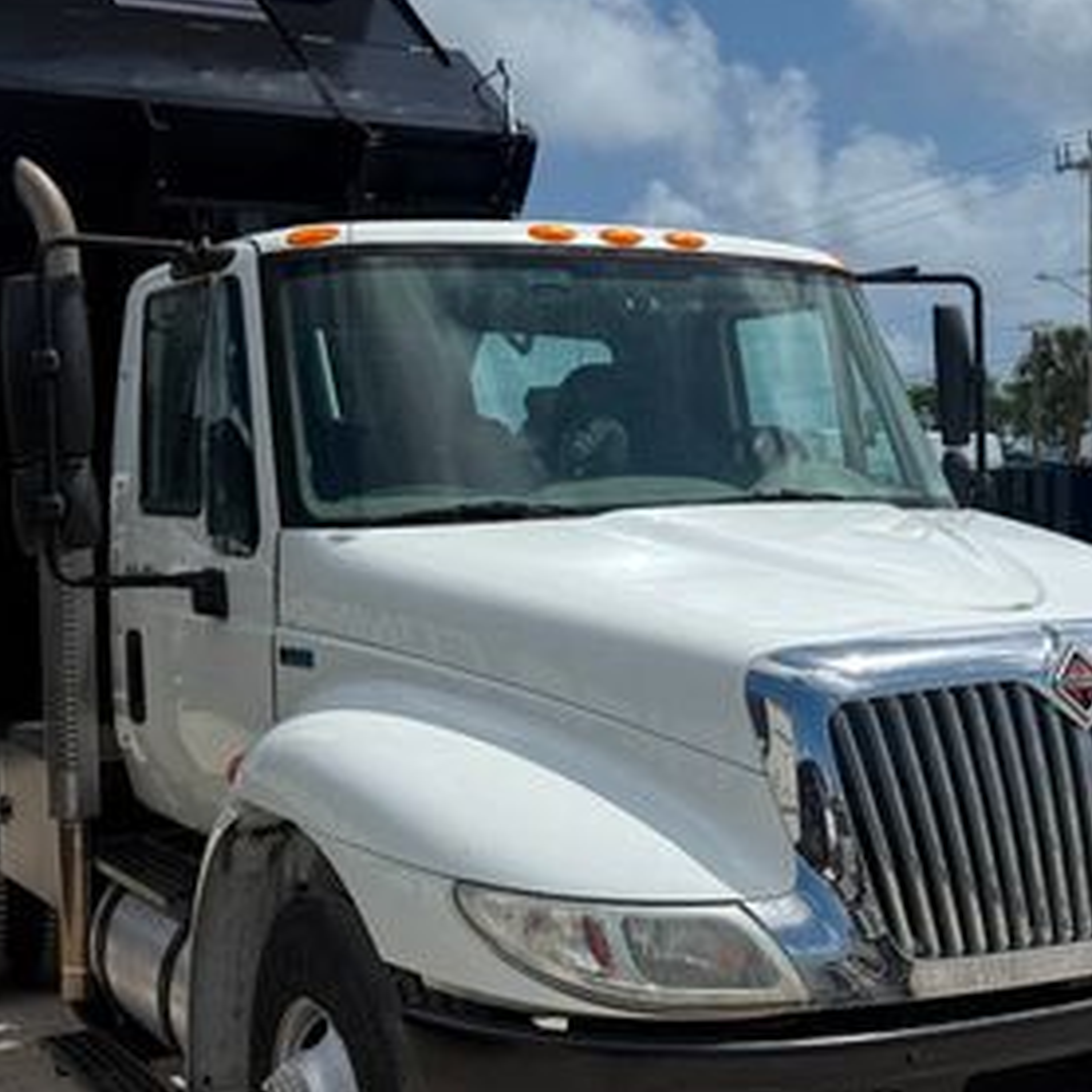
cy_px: 540
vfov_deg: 34.7
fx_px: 1749
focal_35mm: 49
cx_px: 528
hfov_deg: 34.7
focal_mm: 6.76
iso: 80
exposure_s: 1/14286
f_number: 1.78
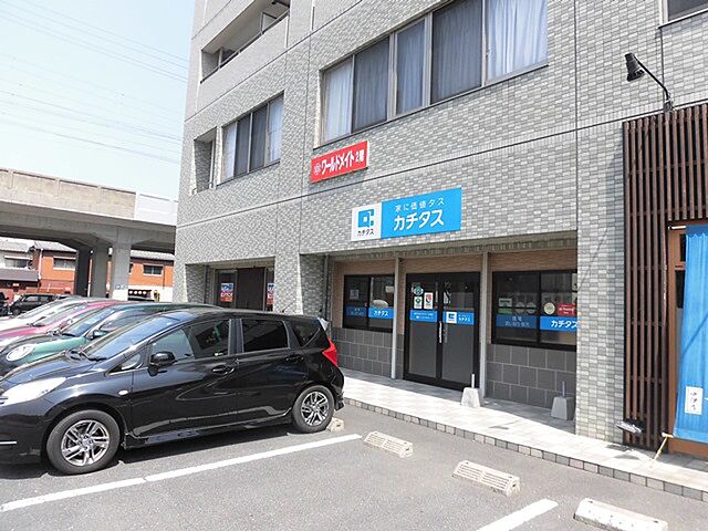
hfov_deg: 71.6
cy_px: 266
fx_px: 491
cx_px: 354
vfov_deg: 56.8
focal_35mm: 24
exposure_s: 1/640
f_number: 3.1
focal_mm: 4.3
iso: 100
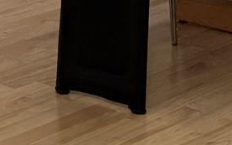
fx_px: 929
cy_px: -263
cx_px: 417
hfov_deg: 12.9
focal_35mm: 147
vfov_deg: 7.9
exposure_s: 1/120
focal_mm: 6.76
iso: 100
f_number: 1.78
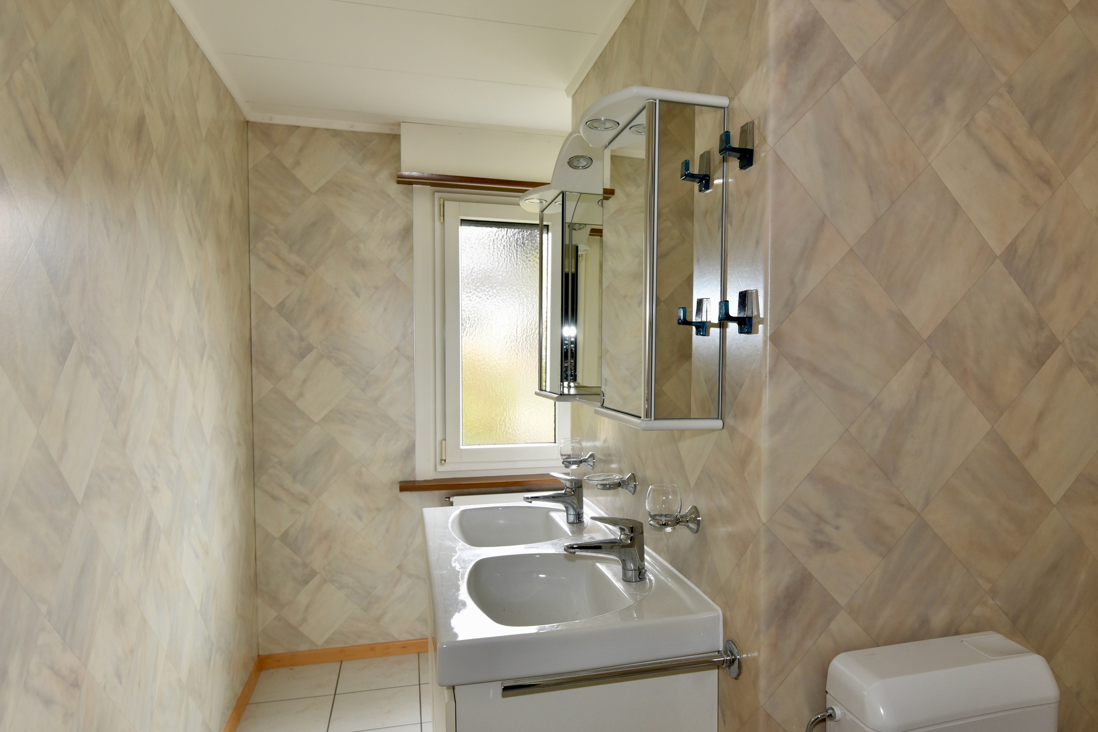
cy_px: 385
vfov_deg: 55.1
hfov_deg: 75.7
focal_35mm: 23
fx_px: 701
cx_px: 621
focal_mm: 19
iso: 400
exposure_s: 1/80
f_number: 5.6
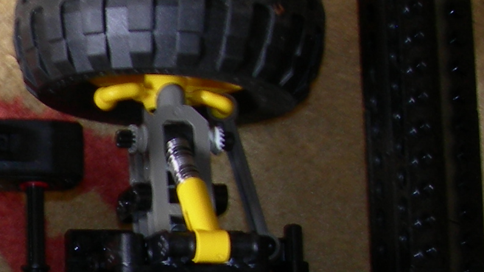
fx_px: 2053
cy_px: 422
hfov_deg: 12.5
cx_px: -321
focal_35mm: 160
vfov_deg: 7.4
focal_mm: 7.8
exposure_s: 1/17
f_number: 2.8
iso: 50
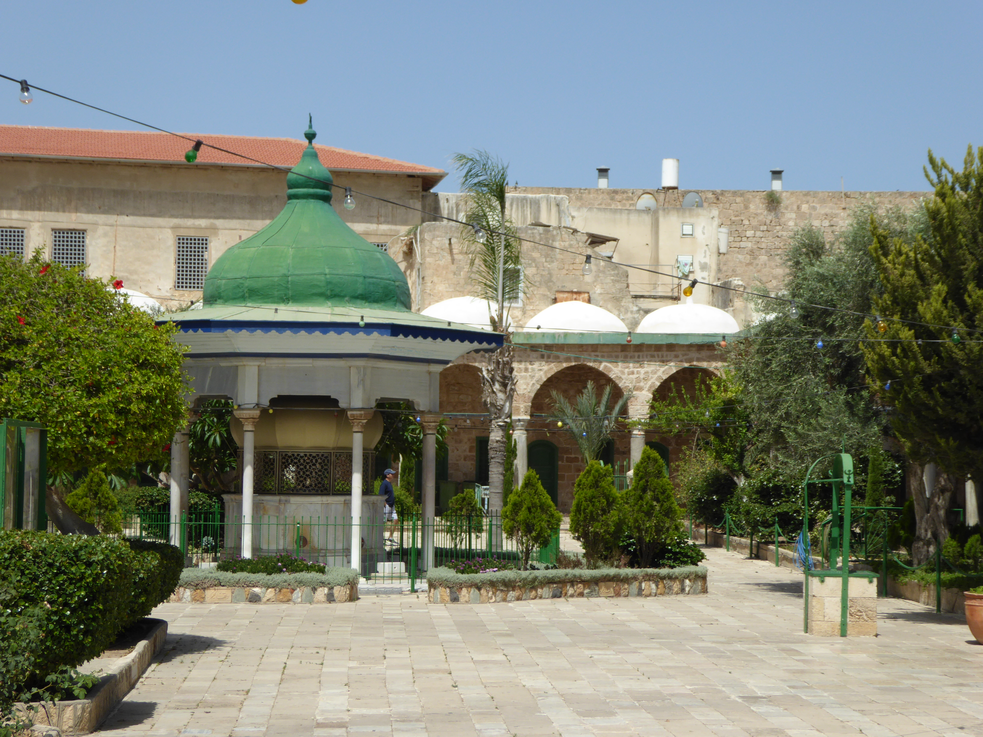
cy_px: 368
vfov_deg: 19.9
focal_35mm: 74
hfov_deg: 26.3
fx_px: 2101
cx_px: 492
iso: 100
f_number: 4.6
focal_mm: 13.2
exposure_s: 1/800
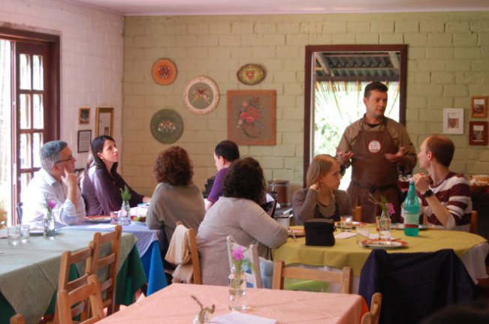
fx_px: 929
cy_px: 161
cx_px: 241
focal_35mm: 69
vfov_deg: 19.8
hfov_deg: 29.5
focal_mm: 45
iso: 800
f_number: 5.3
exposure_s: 1/25
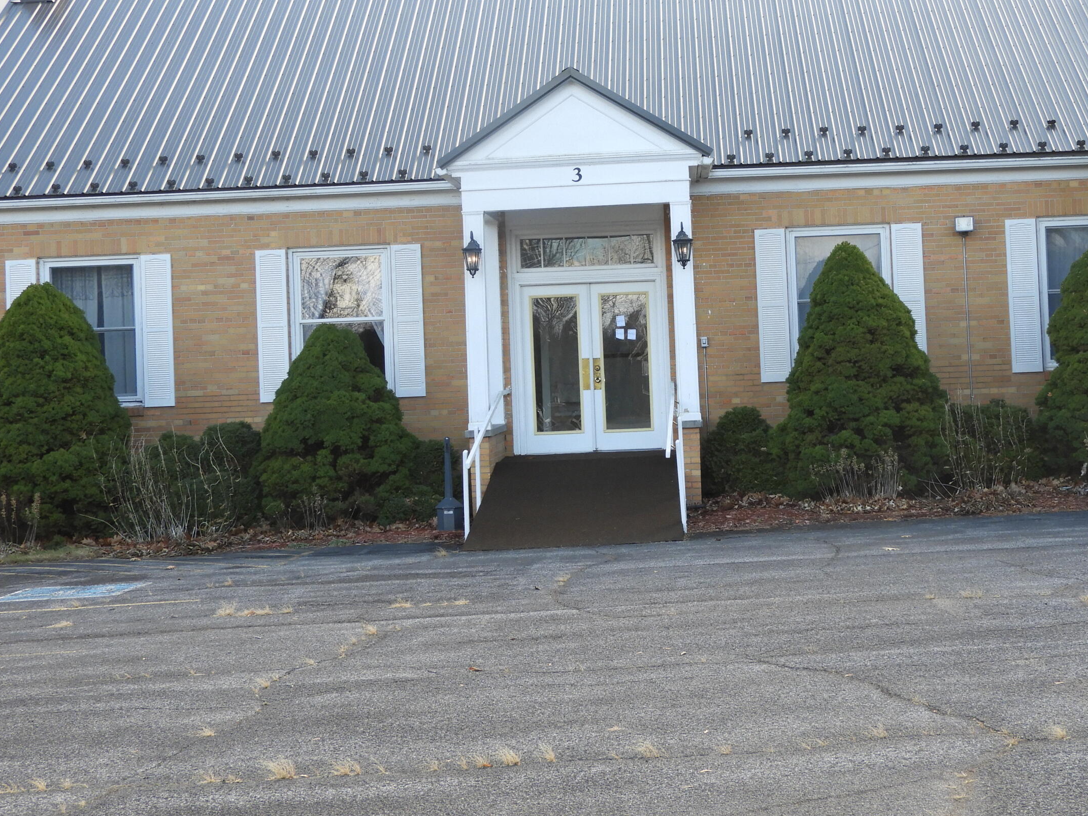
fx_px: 1980
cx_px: 651
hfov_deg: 30.6
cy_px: 308
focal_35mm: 63
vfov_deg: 23.2
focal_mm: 8.1
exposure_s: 1/200
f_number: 4
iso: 140
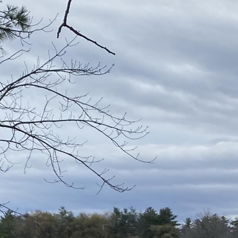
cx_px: 326
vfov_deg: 14.7
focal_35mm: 112
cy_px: 326
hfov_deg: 14.7
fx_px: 871
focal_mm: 4.25
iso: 32
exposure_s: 1/1429
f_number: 1.8
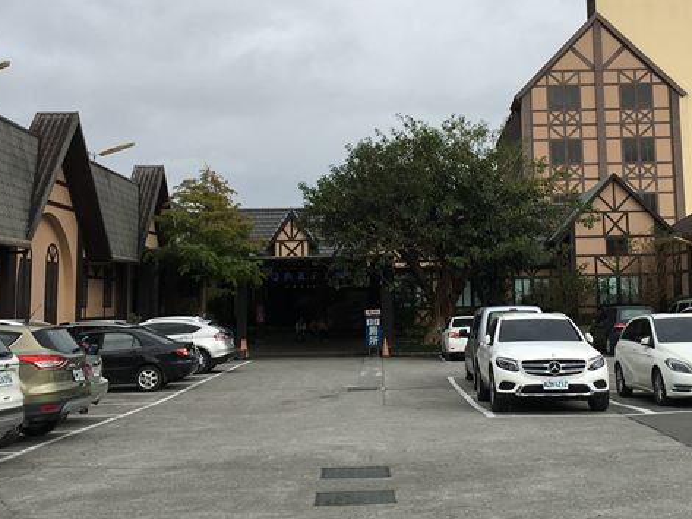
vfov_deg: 29.5
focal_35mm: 49
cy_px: 177
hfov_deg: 38.7
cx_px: 423
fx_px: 980
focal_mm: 4.15
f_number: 2.2
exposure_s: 1/1451
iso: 25
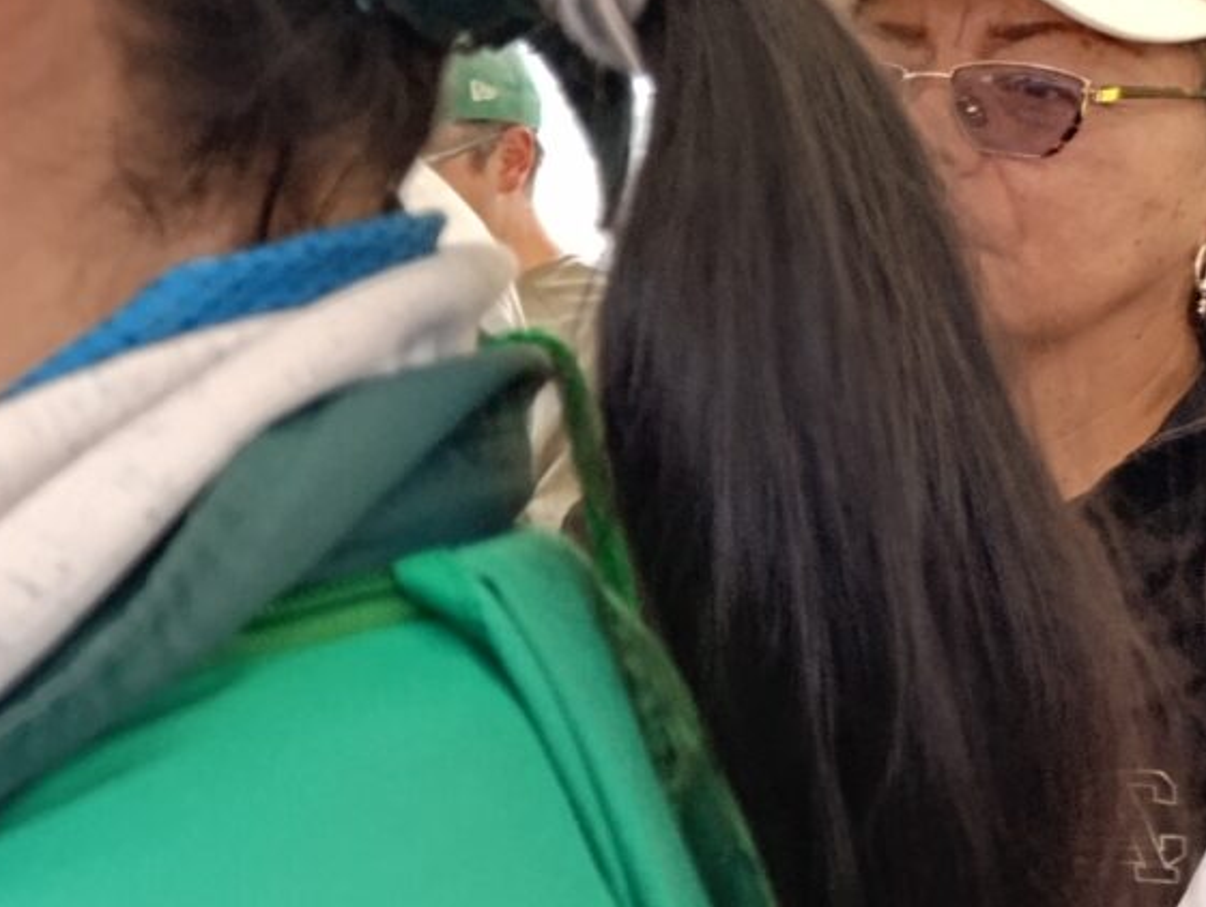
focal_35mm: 105
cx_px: -1264
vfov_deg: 14.0
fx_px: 3662
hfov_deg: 15.0
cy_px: 744
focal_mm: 6.14
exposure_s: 1/120
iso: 100
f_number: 1.6
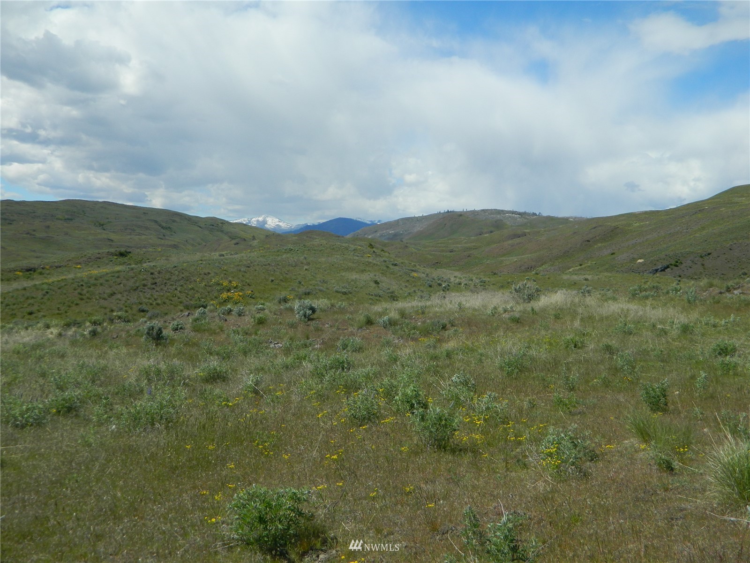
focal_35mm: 35
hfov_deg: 52.6
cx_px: 375
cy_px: 282
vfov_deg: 40.7
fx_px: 758
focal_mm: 6.2
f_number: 9.4
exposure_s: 1/200
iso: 80
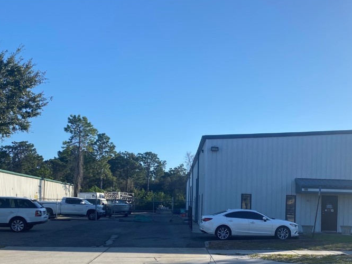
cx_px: 233
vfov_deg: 35.1
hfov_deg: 46.1
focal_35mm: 40
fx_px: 407
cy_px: 199
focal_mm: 4.25
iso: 32
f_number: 1.8
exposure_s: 1/3125
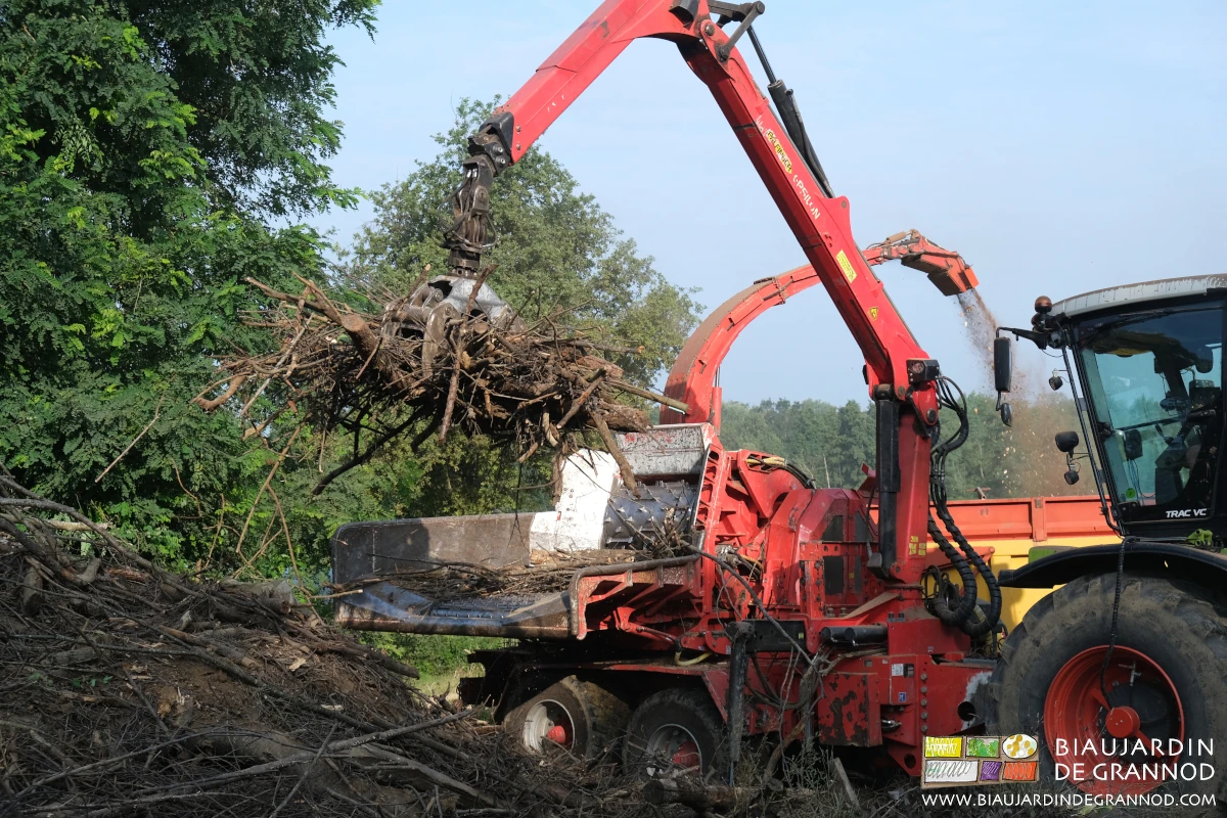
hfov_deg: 32.9
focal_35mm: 61
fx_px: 2079
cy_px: 409
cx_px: 614
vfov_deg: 22.3
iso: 200
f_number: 5
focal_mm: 40.7
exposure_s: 1/500
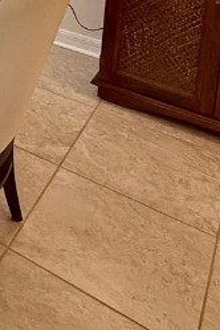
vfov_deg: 26.8
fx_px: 550
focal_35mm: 60
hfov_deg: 17.7
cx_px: -190
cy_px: -125
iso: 125
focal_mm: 2.22
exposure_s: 1/120
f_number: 2.2
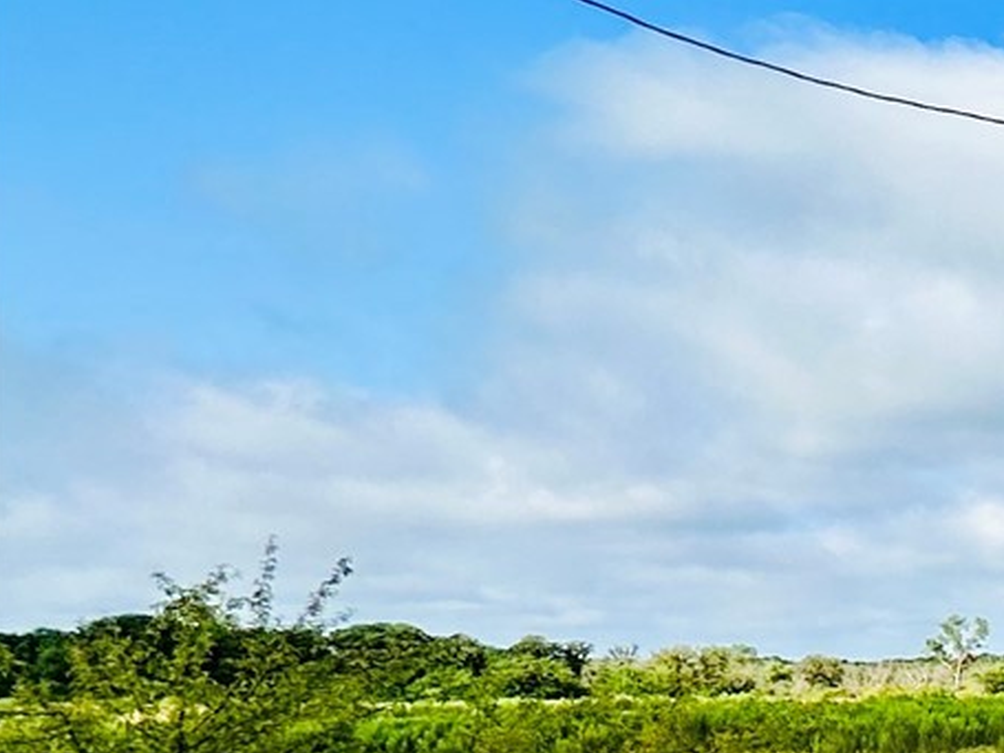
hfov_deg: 16.6
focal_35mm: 63
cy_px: 563
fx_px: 1827
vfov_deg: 23.1
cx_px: 2249
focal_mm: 2.22
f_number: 2.2
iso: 50
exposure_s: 1/1984
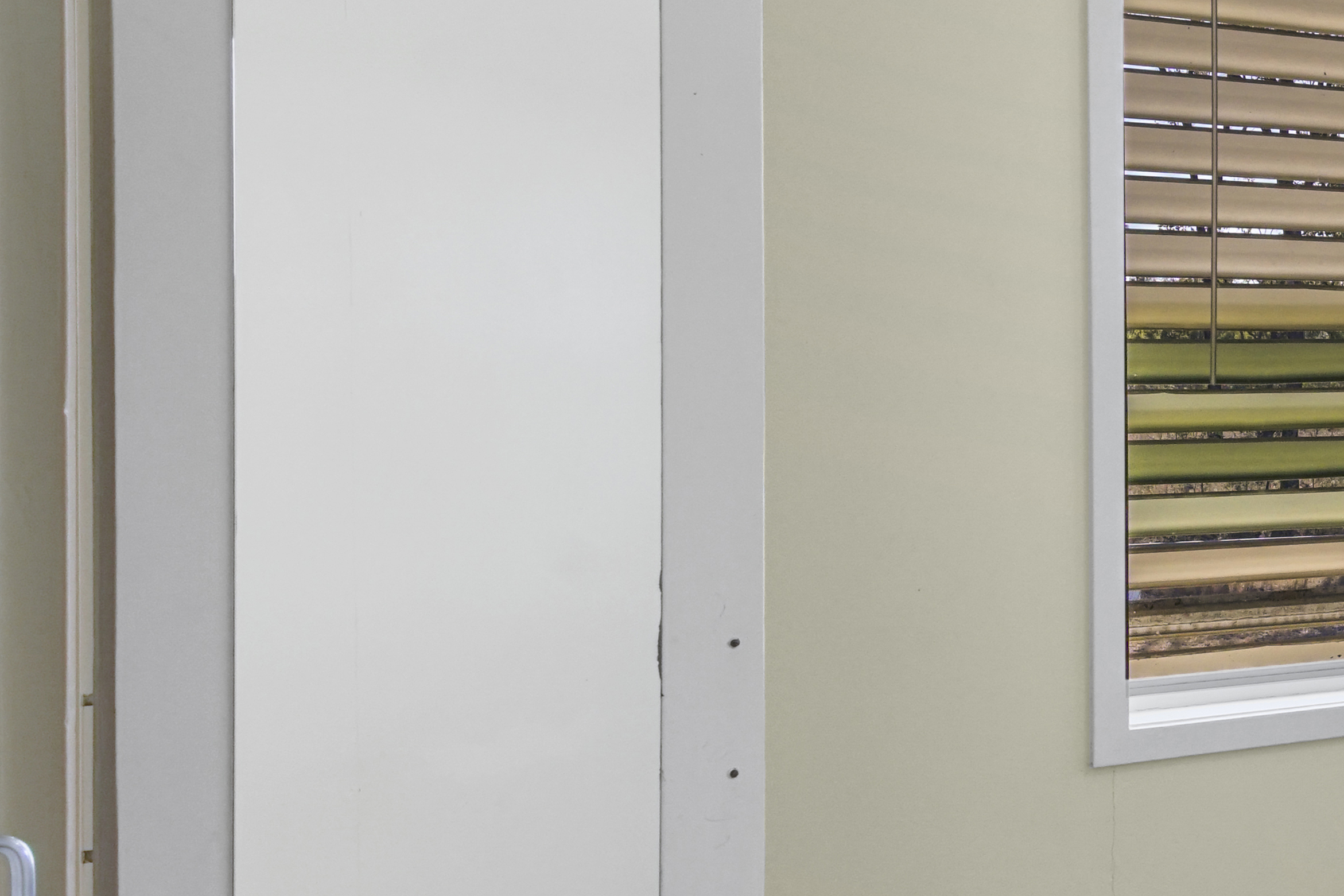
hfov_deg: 28.3
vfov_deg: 26.5
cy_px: 434
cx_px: 1926
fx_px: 1904
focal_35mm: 51
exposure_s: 1/1600
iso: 800
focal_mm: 15
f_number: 8
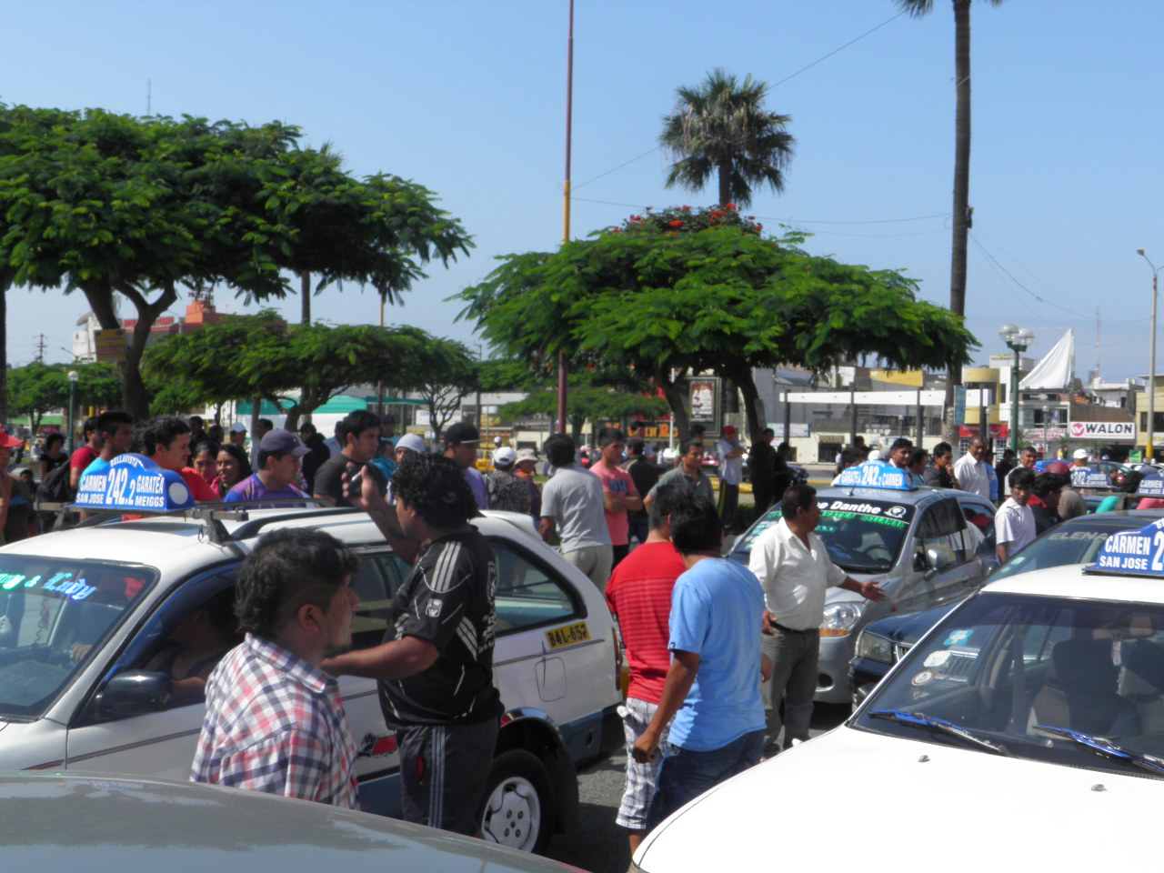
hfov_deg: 42.9
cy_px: 436
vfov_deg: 32.9
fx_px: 1480
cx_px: 582
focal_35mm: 44
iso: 50
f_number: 6
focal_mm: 7.9
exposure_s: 1/320
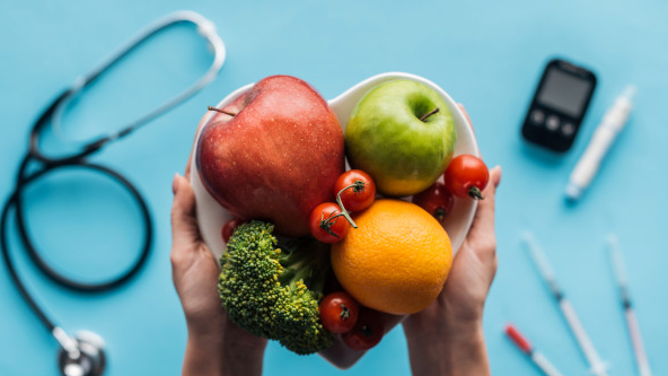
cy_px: 223
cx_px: 331
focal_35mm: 53
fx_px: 939
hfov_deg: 39.2
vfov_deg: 22.6
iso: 64
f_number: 3.2
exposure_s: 1/160
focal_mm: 50
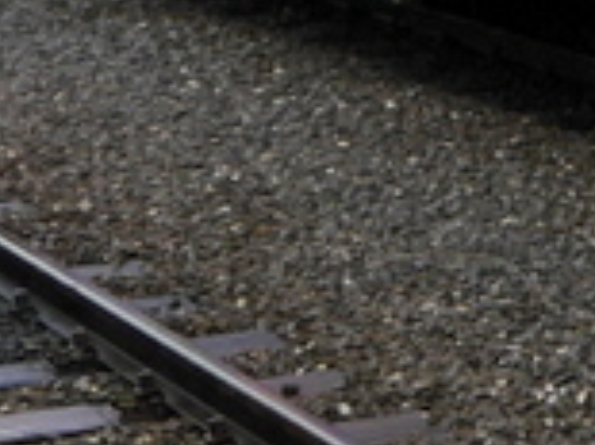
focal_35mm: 220
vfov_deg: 6.4
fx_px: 3779
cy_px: -610
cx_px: 1697
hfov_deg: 7.9
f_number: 5.6
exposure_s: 1/160
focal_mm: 17
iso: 160
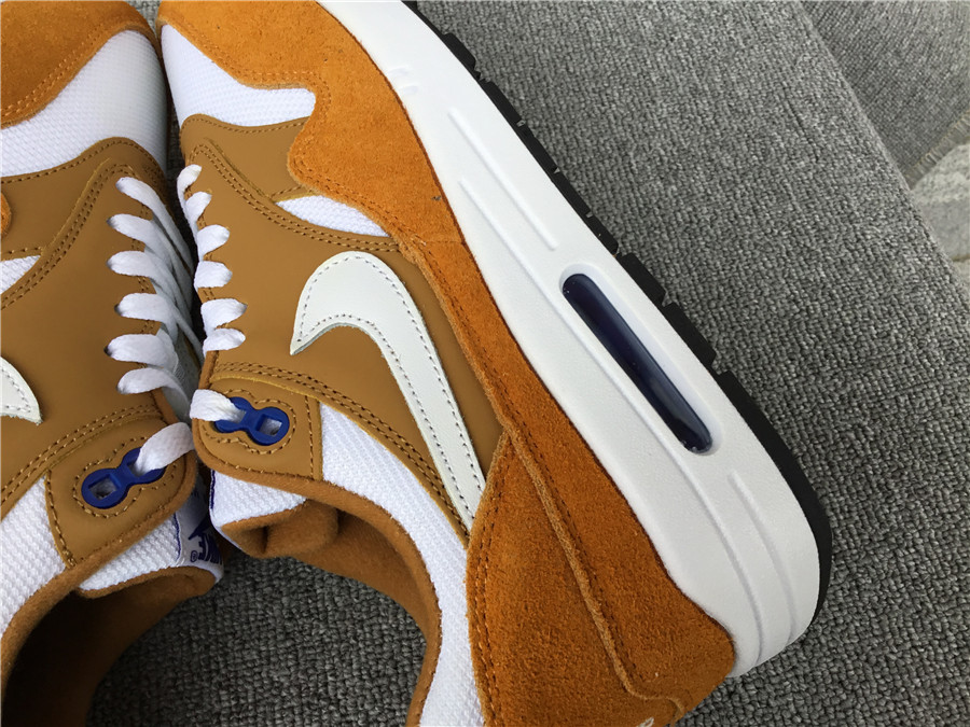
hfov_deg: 58.4
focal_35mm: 31
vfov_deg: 45.4
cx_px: 485
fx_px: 869
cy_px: 364
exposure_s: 1/100
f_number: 2.4
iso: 25
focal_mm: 3.3
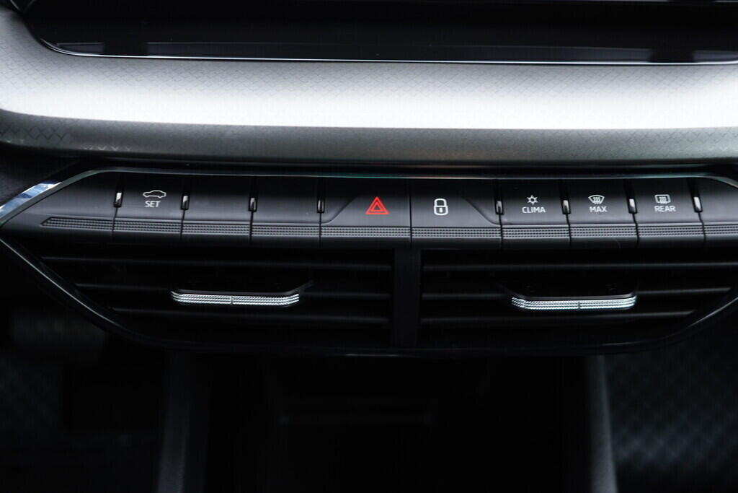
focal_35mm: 36
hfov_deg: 53.1
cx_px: 369
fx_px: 738
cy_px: 246
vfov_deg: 36.9
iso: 400
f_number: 2.8
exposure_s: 1/40
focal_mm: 24
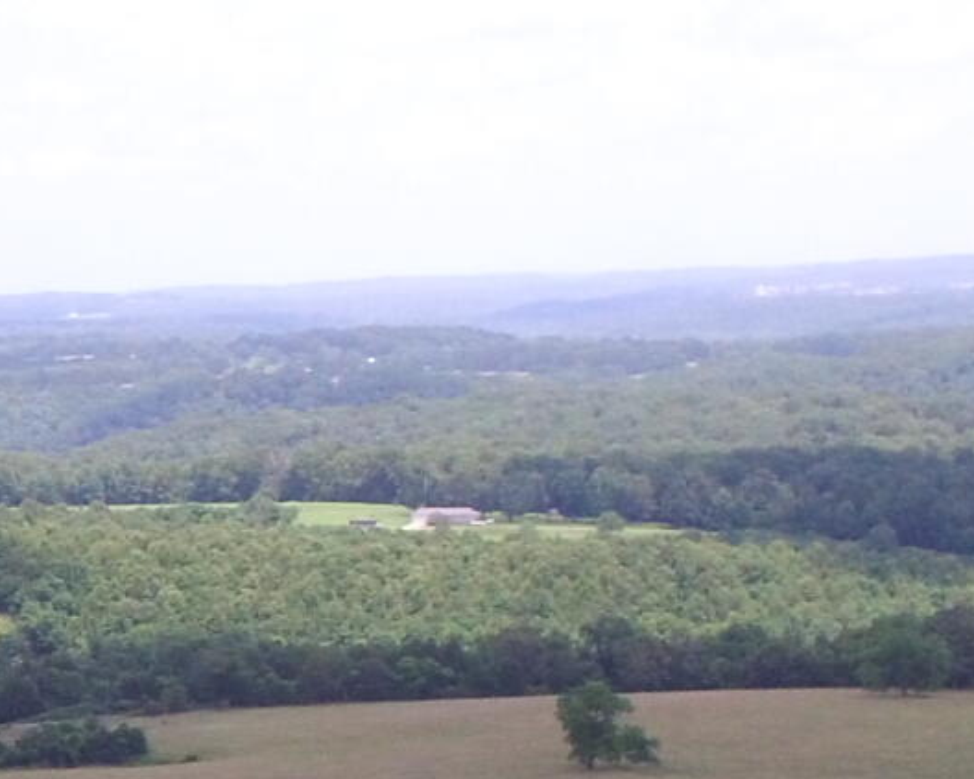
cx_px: -1225
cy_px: 1012
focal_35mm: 111
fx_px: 3199
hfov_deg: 13.6
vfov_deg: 13.4
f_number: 2.8
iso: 100
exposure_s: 1/565
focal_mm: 3.61
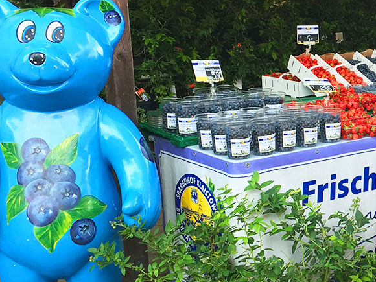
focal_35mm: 40
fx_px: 434
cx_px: 196
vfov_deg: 35.7
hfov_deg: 46.8
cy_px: 182
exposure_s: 1/113
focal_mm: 4.15
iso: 25
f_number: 2.2
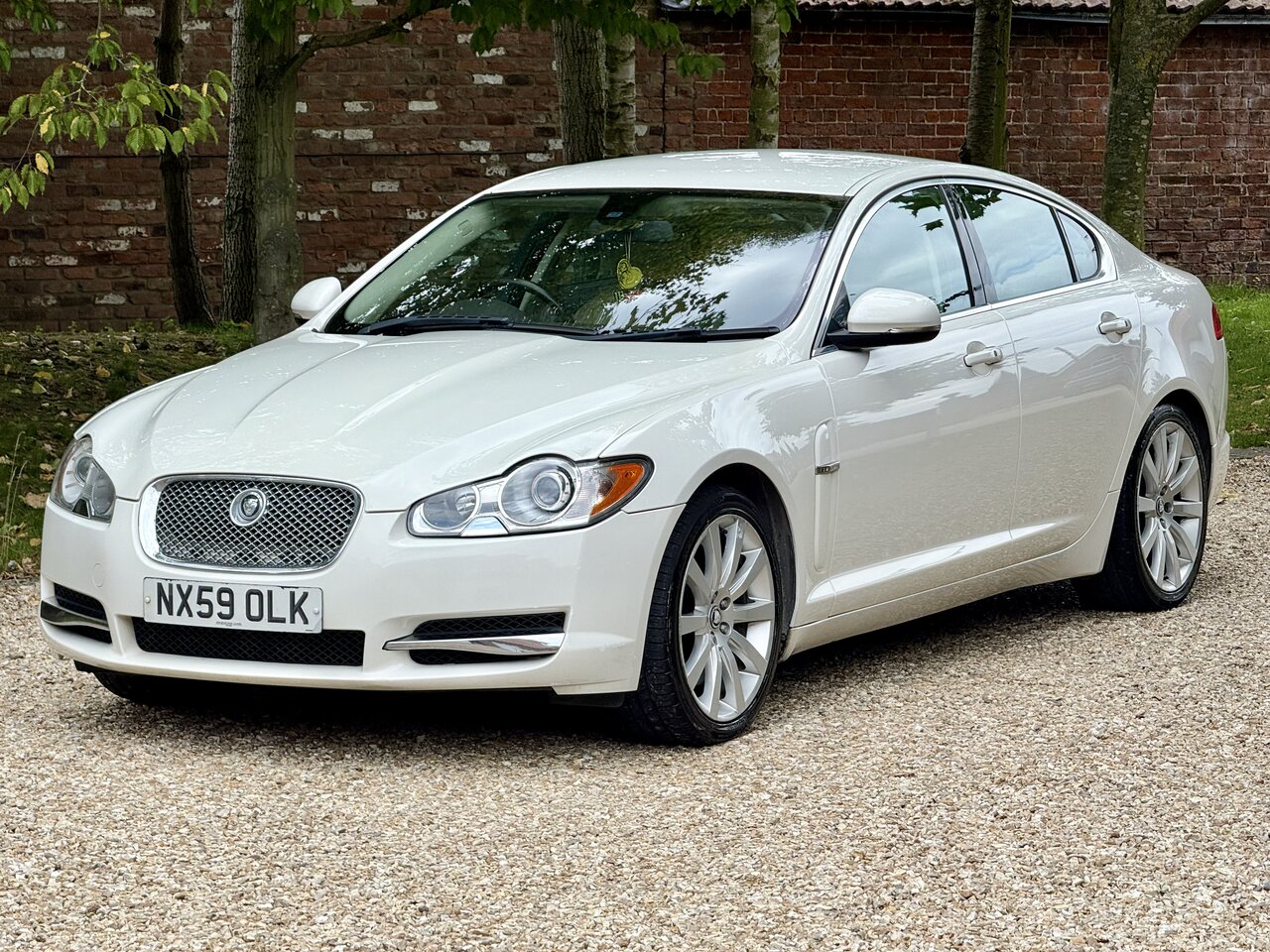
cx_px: 635
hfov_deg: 16.4
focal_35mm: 120
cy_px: 476
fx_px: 4403
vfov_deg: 12.3
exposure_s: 1/363
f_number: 2.8
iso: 50
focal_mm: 15.66
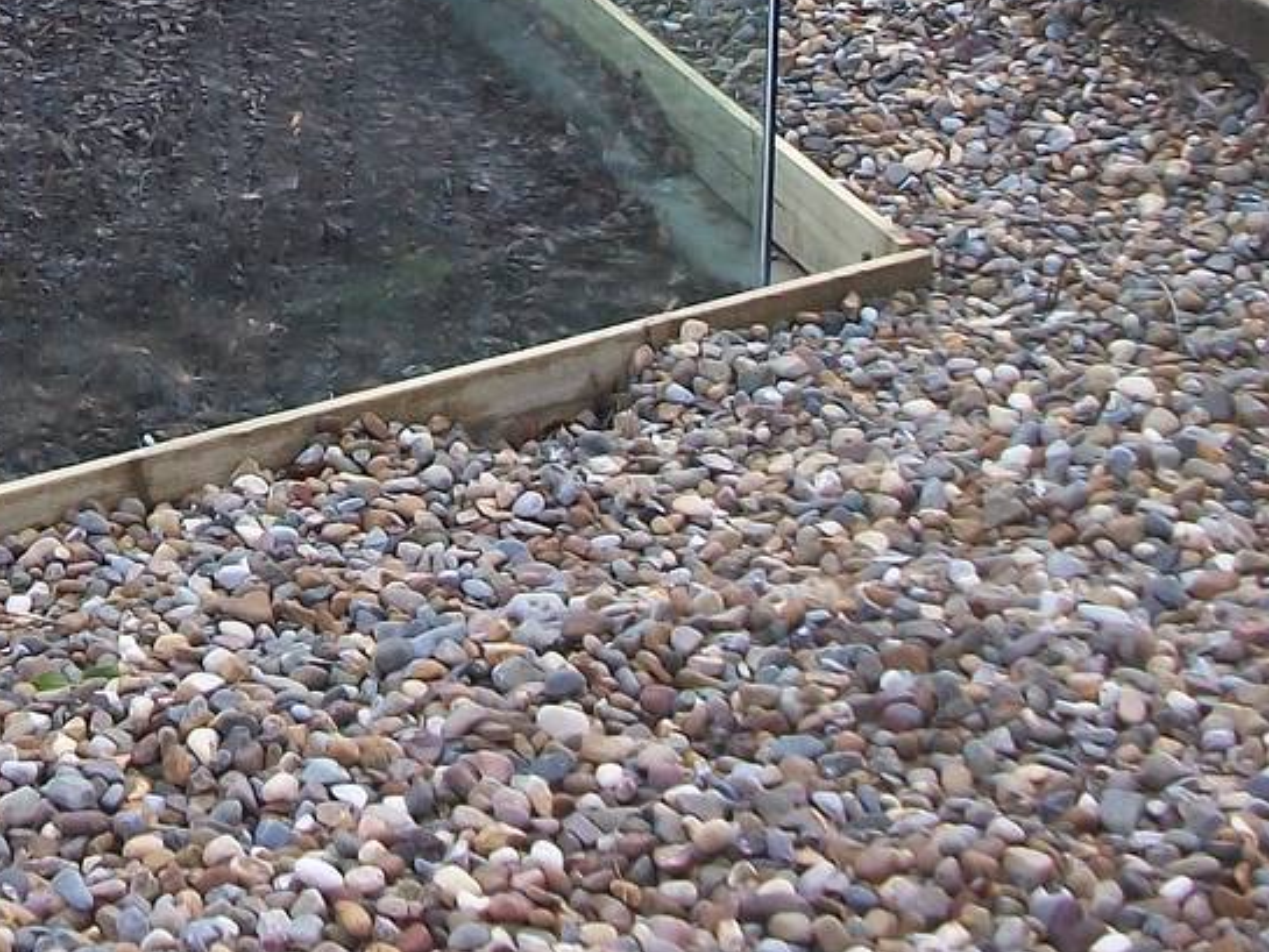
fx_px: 3447
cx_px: -107
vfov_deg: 14.8
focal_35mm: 94
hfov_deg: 20.0
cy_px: -389
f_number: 2.9
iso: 80
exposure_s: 1/200
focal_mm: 5.7
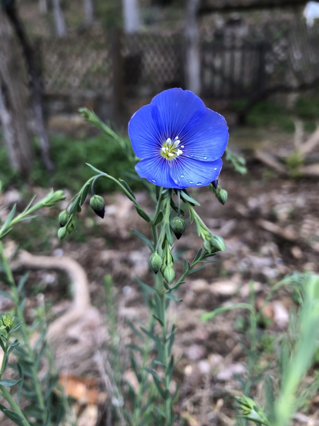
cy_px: 213
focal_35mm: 28
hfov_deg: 49.7
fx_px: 344
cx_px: 160
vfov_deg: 63.4
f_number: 1.8
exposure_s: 1/120
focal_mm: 3.99
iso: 40
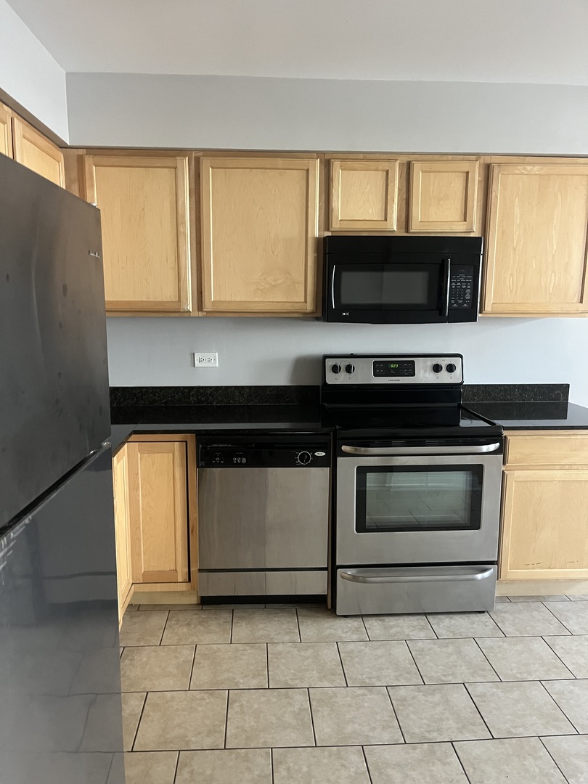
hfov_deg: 53.1
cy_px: 392
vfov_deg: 67.3
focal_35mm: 26
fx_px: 589
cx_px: 294
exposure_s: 1/60
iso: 500
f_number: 1.6
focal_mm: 5.1
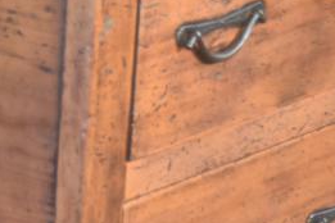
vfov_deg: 4.2
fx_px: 3015
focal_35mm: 324
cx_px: -89
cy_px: 353
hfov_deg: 6.3
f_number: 4.8
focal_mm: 52
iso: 4000
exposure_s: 1/60
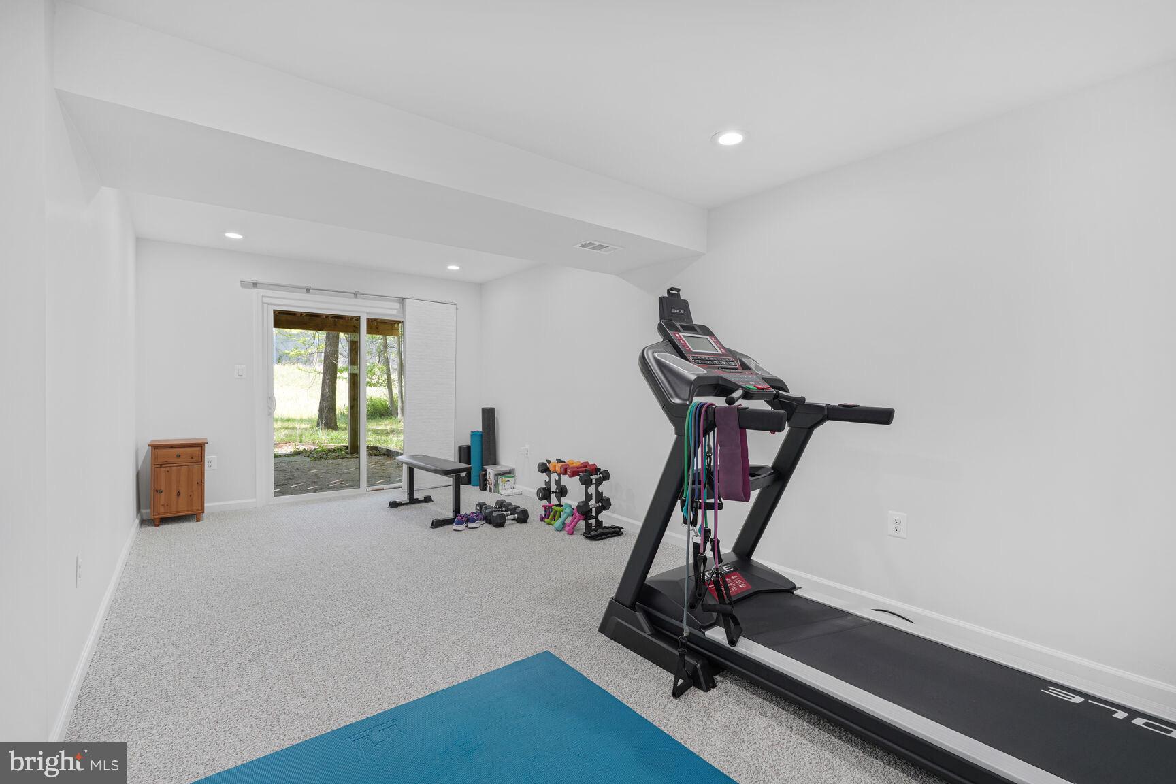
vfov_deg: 72.1
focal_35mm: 16
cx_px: 588
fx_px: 539
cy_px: 392
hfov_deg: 95.0
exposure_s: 1/40
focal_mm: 16.5
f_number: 8
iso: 200
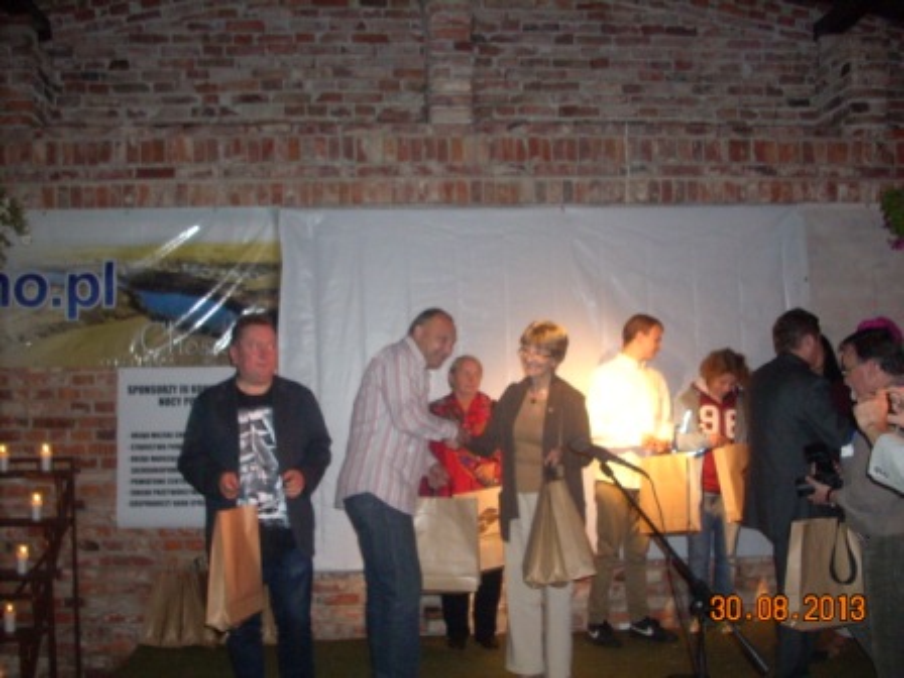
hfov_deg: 50.1
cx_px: 452
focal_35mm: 37
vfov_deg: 38.7
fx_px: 966
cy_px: 339
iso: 400
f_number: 2.8
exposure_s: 1/60
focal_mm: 6.2
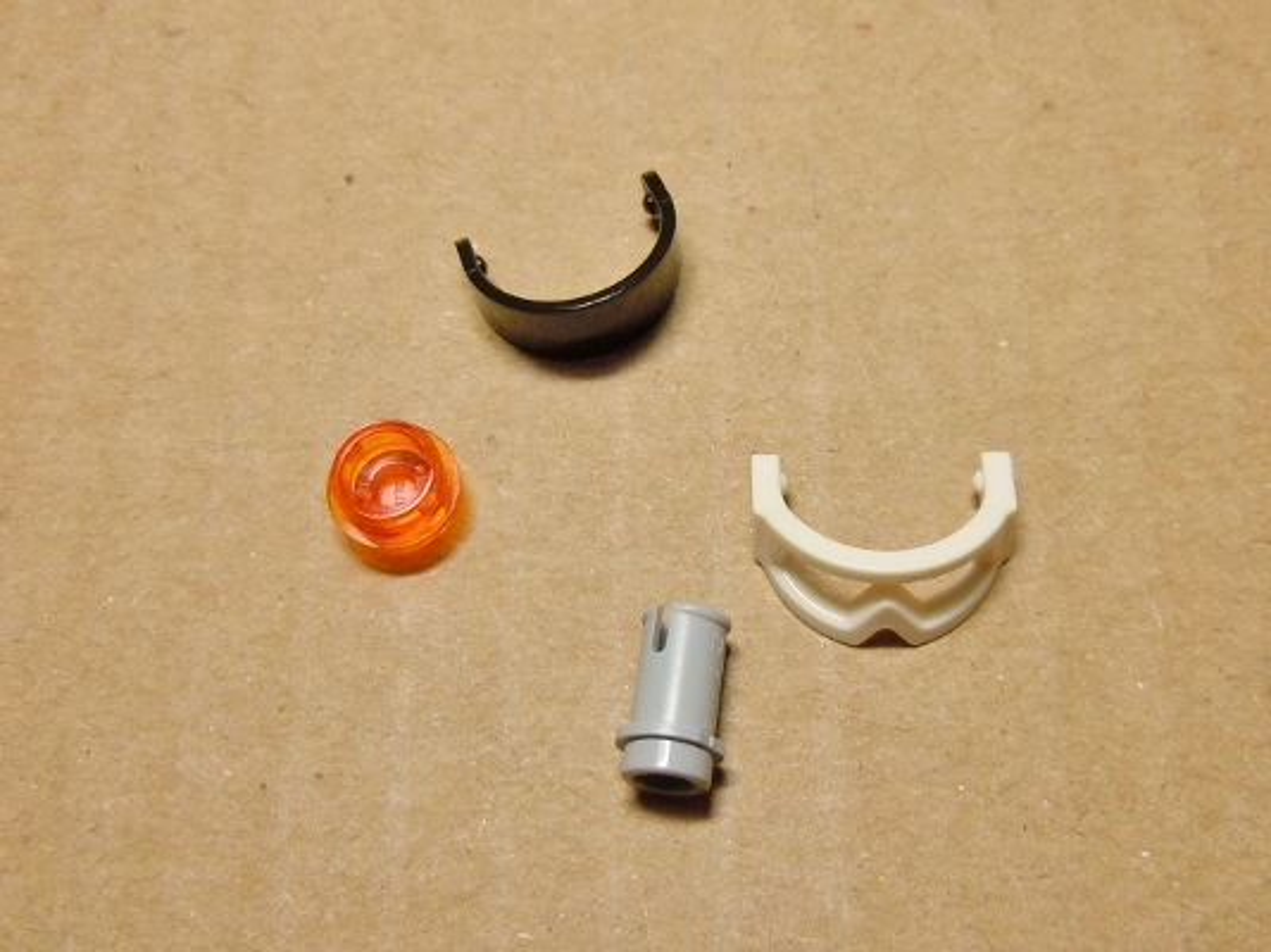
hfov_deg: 60.0
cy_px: 476
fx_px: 1101
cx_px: 636
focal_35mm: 30
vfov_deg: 46.8
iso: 200
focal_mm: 5.4
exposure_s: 1/40
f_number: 3.5
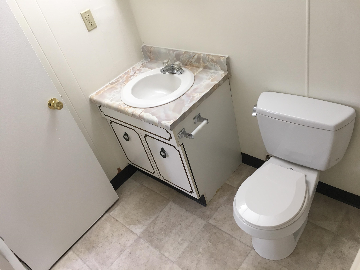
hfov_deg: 61.7
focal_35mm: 29
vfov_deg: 48.2
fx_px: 302
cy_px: 135
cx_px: 180
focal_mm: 4.15
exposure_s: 1/30
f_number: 2.2
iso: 50
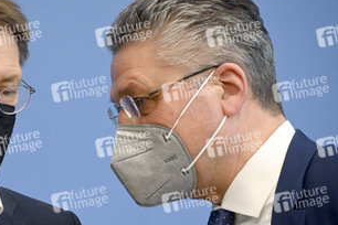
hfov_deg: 7.4
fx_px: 2629
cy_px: 117
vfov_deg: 4.9
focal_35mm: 280
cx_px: 94
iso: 3200
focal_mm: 190
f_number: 5.6
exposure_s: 1/400
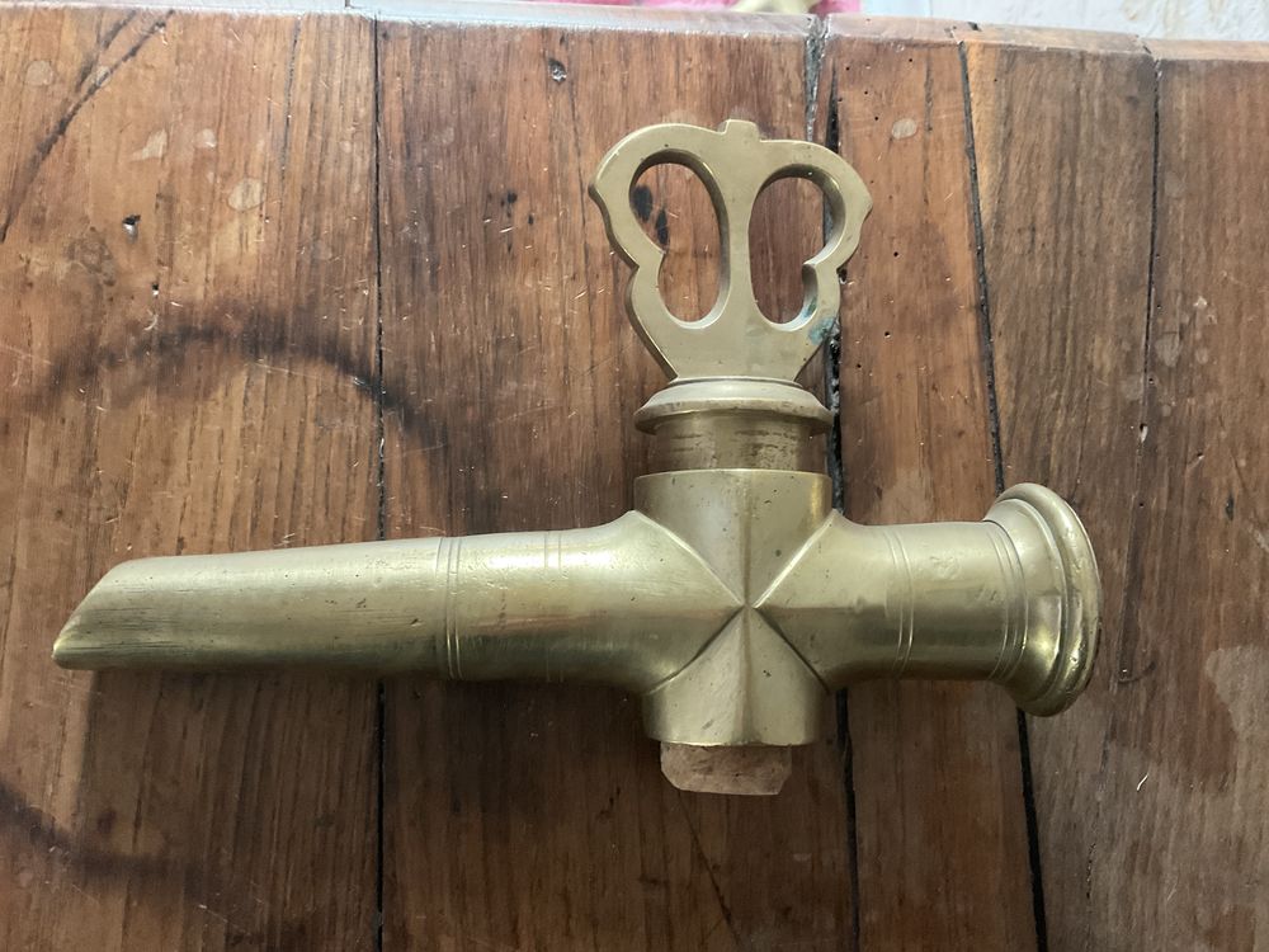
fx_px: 1063
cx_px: 634
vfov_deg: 48.2
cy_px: 476
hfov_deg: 61.7
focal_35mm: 29
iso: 320
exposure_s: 1/31
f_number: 1.8
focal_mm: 3
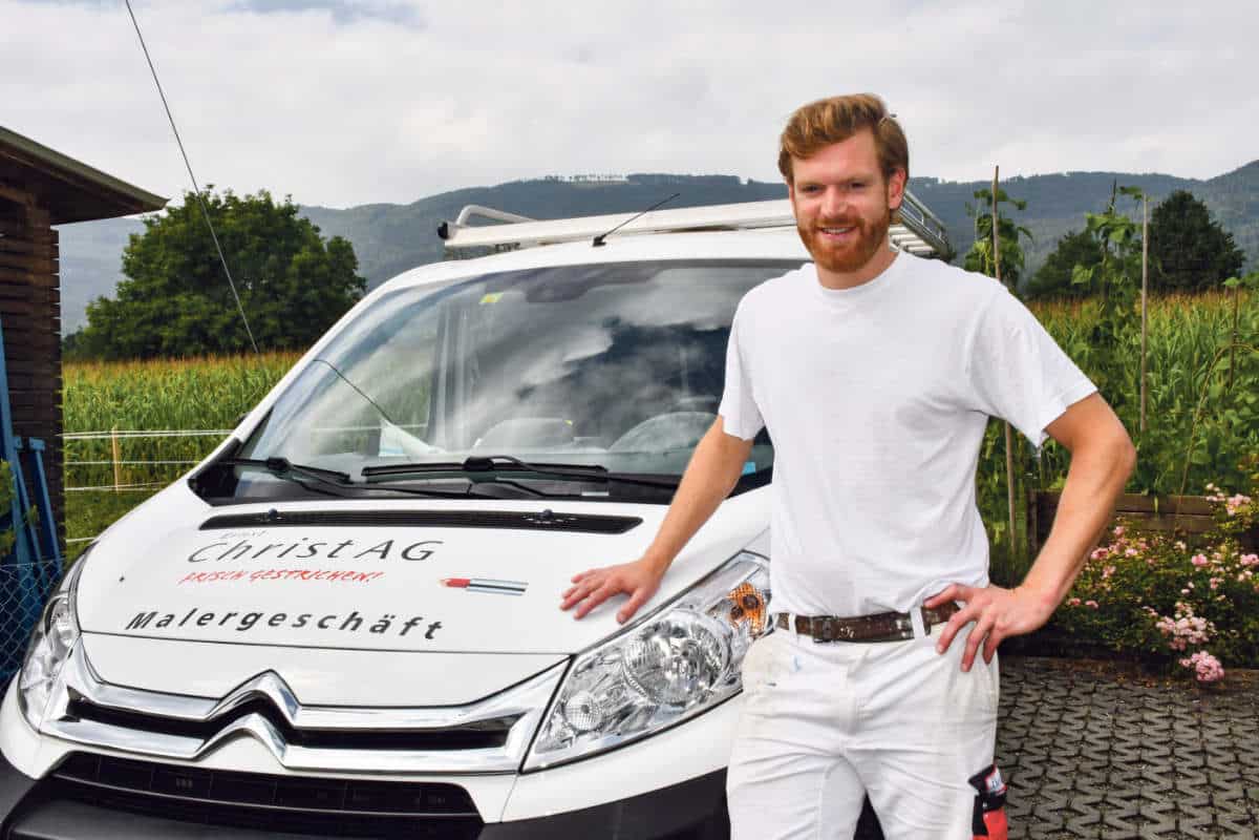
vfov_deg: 38.9
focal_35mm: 34
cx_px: 630
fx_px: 1189
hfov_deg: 55.8
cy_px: 420
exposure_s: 1/250
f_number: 25
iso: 400
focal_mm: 23
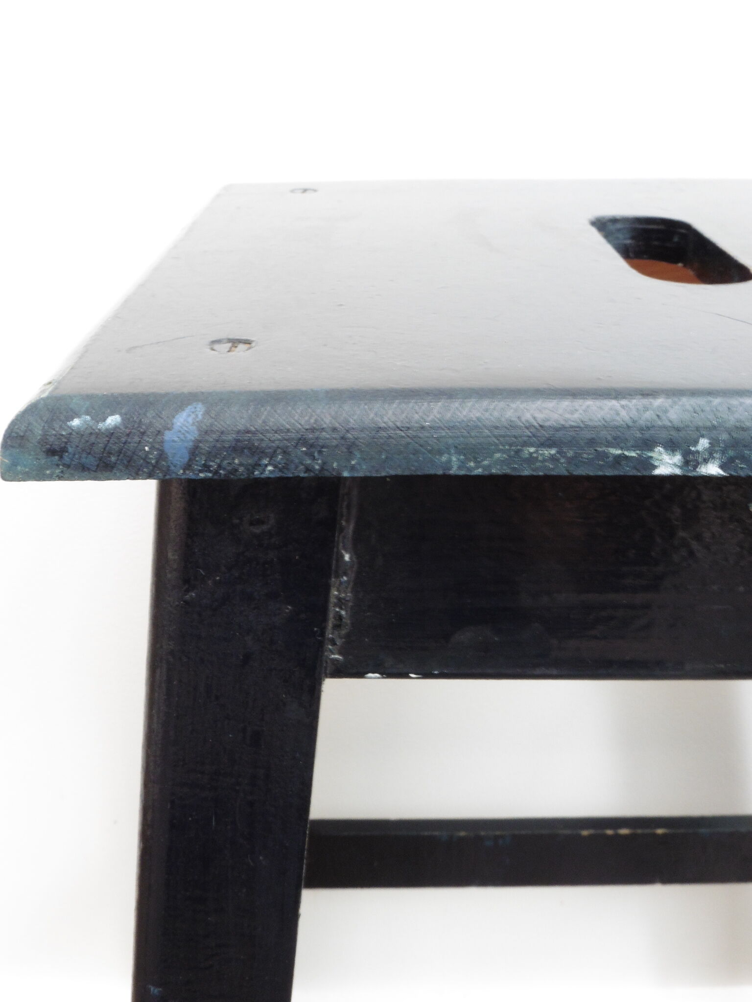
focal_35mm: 41
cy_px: 501
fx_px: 1188
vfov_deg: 45.8
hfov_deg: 35.1
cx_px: 376
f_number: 6.3
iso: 200
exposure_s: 1/10
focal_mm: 7.4
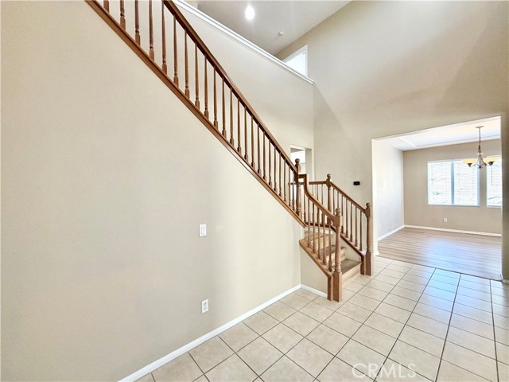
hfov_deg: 102.1
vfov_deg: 85.7
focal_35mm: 14
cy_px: 191
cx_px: 254
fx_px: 206
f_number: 2.2
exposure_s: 1/60
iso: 200
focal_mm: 2.22
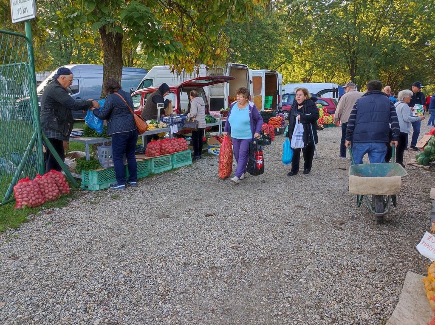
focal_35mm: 25
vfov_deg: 54.8
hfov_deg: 69.4
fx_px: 314
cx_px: 218
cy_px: 162
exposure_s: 1/100
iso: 227
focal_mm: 4.7
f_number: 1.79
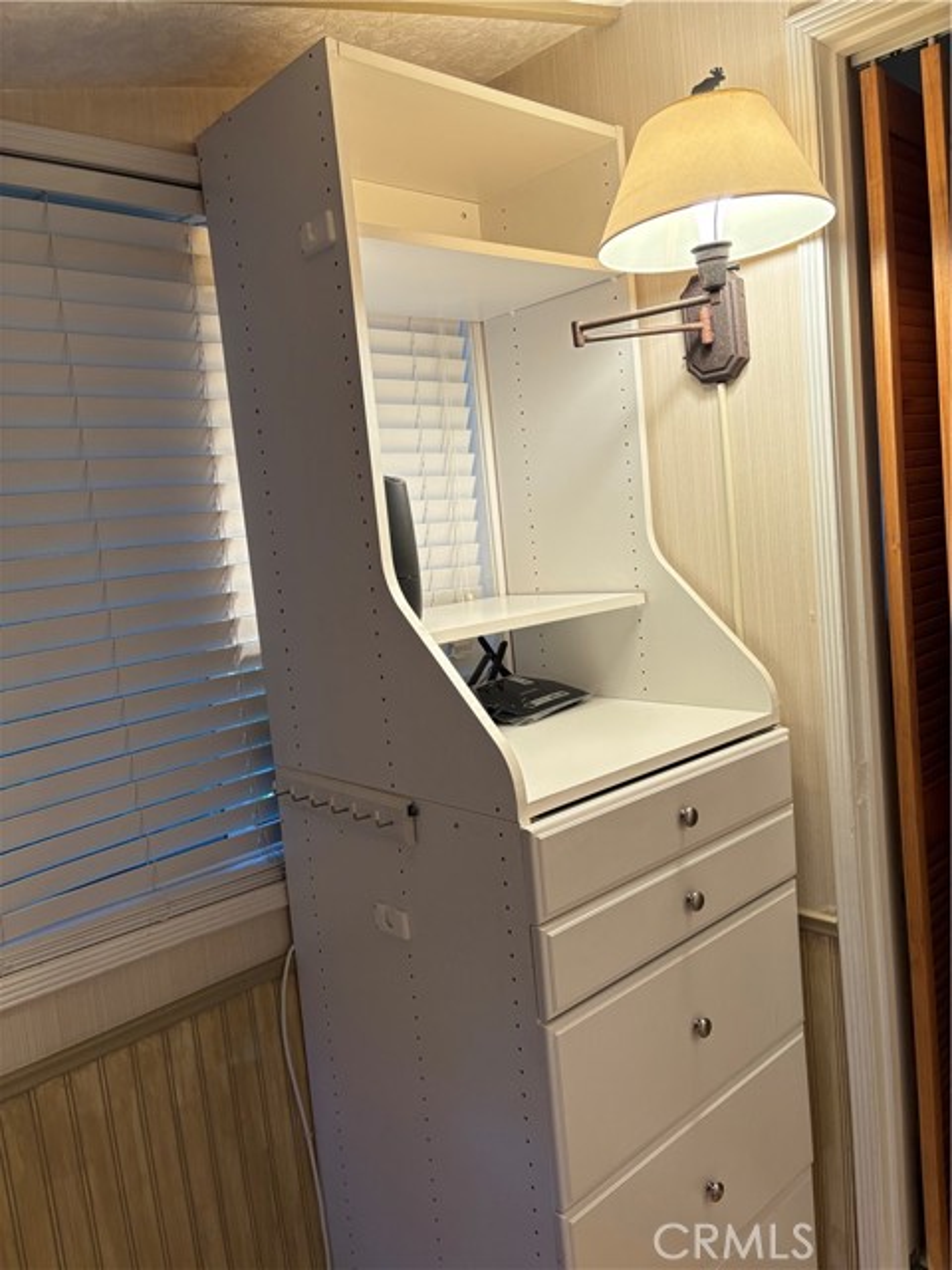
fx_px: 953
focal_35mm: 26
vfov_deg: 67.3
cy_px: 635
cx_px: 476
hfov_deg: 53.1
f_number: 1.6
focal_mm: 5.96
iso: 250
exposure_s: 1/60
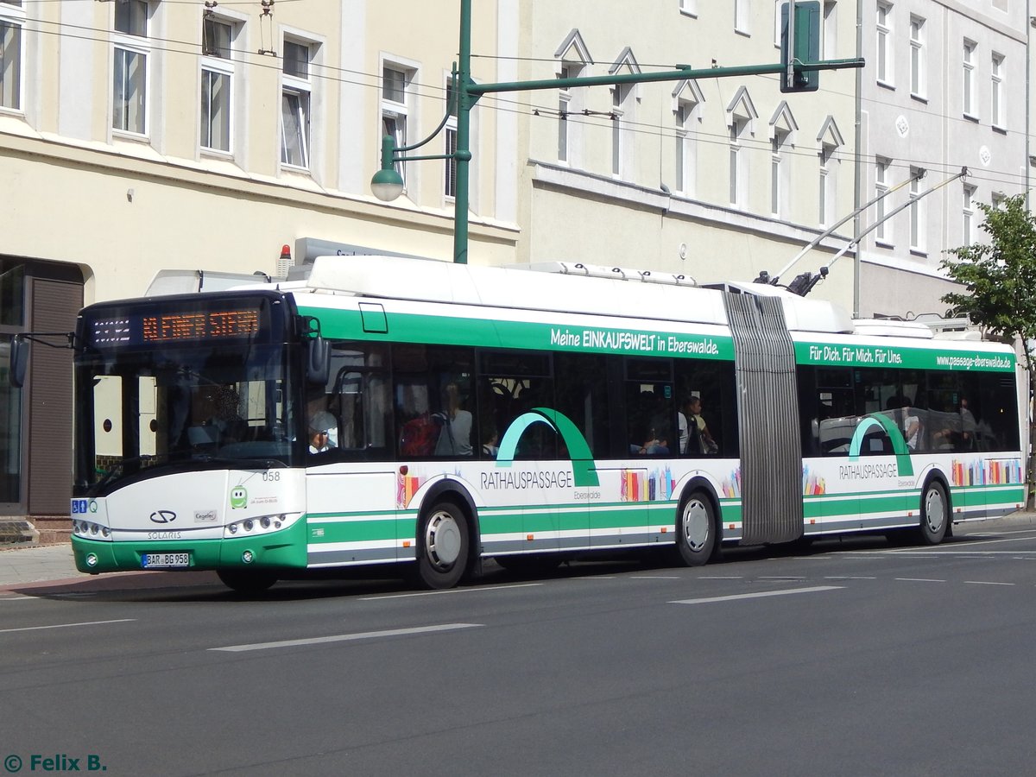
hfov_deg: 26.0
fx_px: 2245
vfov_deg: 19.6
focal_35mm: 75
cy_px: 388
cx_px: 518
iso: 125
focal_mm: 13.5
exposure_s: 1/400
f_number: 8.4
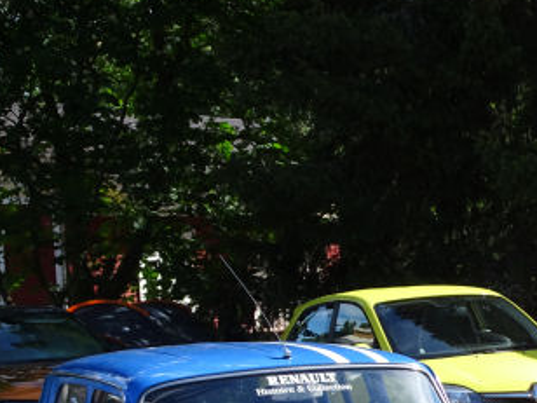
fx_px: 1288
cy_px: 427
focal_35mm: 83
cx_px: 638
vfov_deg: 17.3
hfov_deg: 21.9
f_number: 4
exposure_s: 1/320
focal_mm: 5.43
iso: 80
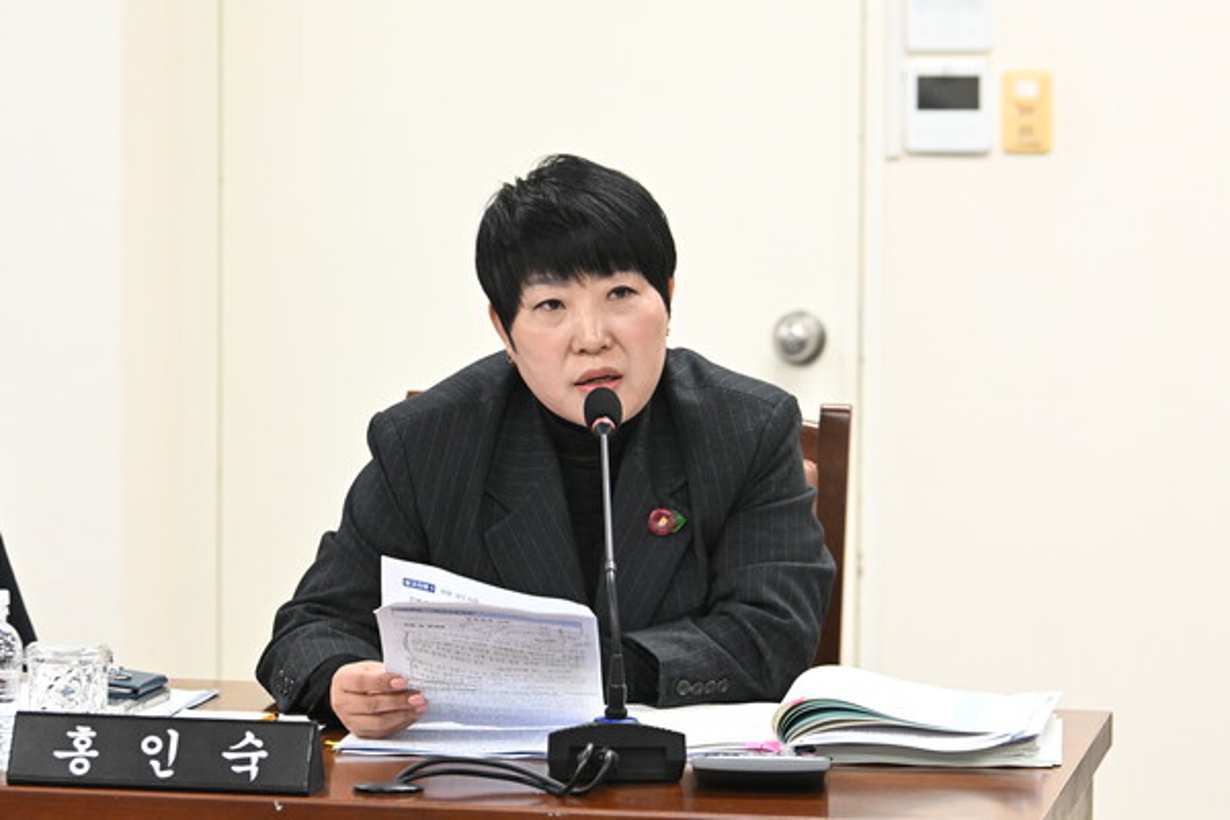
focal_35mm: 165
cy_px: 410
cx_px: 615
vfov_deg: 8.3
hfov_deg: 12.5
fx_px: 5637
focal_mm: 110
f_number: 4
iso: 3200
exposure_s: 1/200
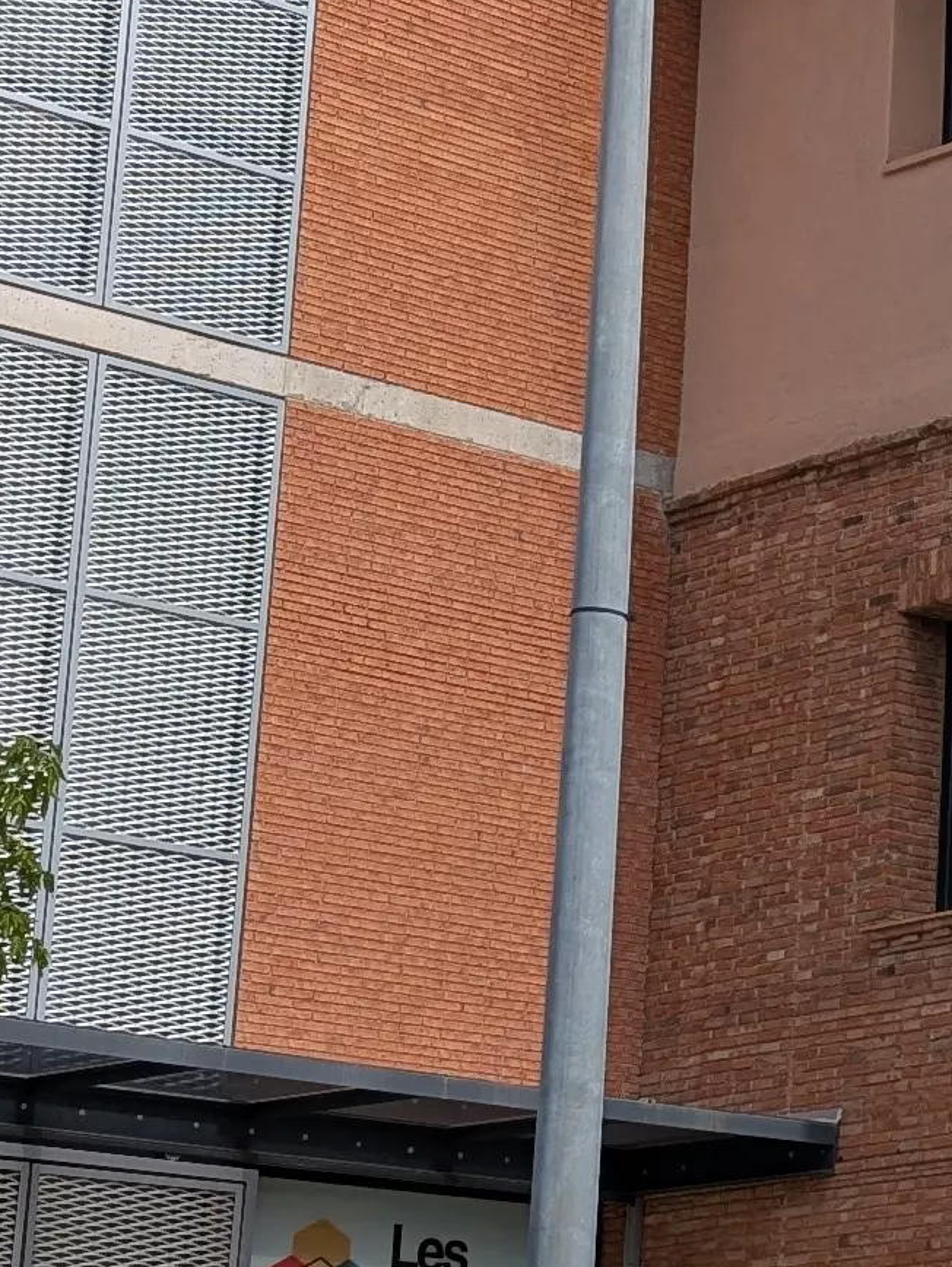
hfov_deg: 12.4
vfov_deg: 17.4
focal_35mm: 113
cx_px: 1489
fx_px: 4136
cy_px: 682
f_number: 1.68
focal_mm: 6.9
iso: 21
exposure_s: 1/1018
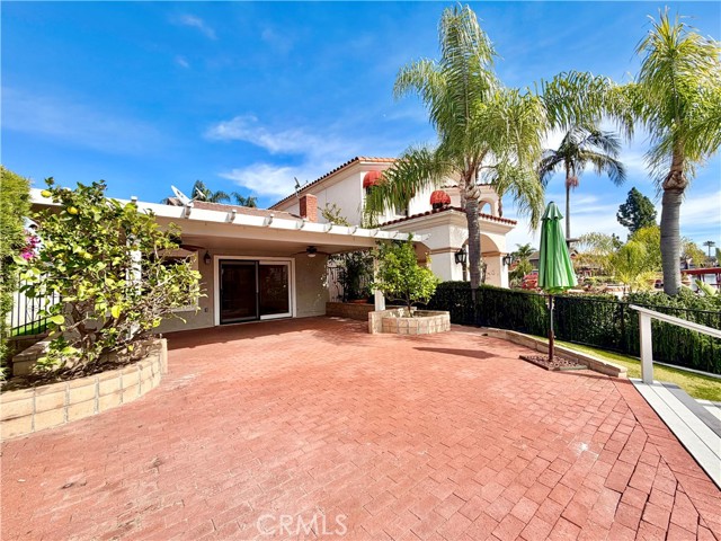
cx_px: 360
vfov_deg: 85.7
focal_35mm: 14
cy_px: 270
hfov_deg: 102.1
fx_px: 292
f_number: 2.2
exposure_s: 1/770
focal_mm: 2.22
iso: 25
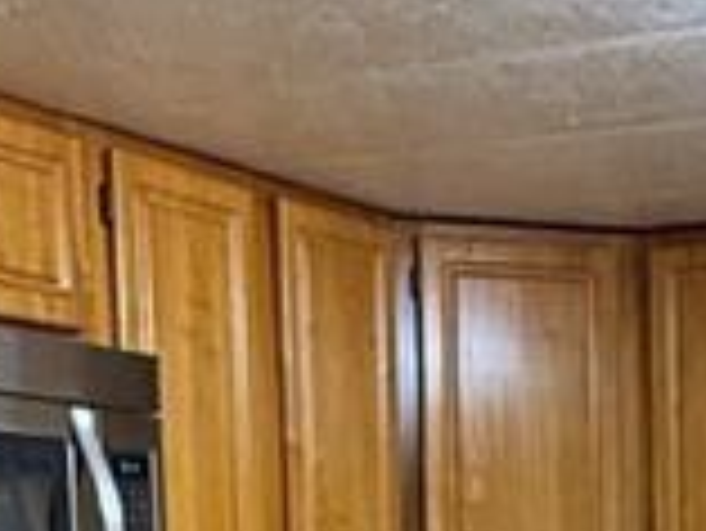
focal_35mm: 107
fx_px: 2184
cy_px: 963
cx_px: 733
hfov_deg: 17.8
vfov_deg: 12.6
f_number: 2.2
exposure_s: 1/120
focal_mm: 2.22
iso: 320
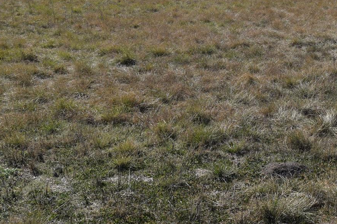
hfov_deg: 31.6
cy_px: 30
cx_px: 231
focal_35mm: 63
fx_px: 590
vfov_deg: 21.2
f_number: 10
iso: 200
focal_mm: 18
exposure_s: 1/400
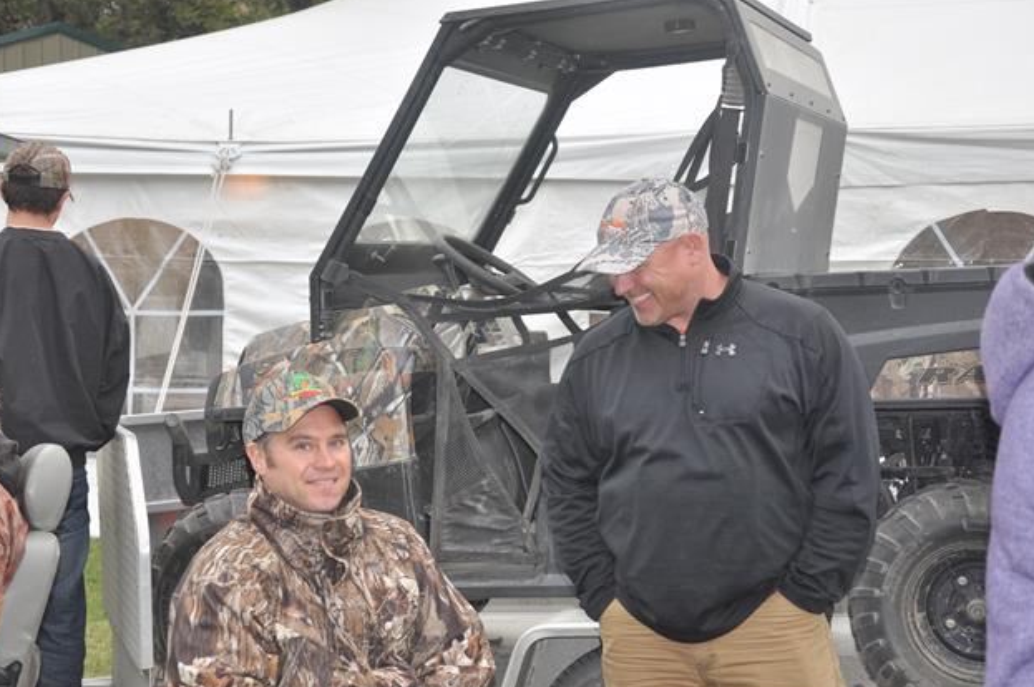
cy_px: 341
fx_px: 2209
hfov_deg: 26.3
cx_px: 521
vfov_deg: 17.7
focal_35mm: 77
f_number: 5
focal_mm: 50
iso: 500
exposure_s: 1/125
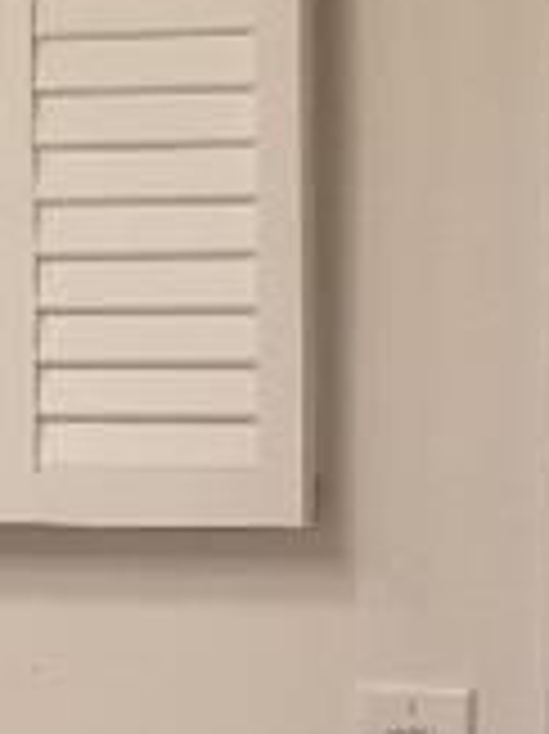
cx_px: 218
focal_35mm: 191
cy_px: 689
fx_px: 4044
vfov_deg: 10.3
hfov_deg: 7.8
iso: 80
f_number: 1.7
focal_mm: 4.3
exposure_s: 1/120
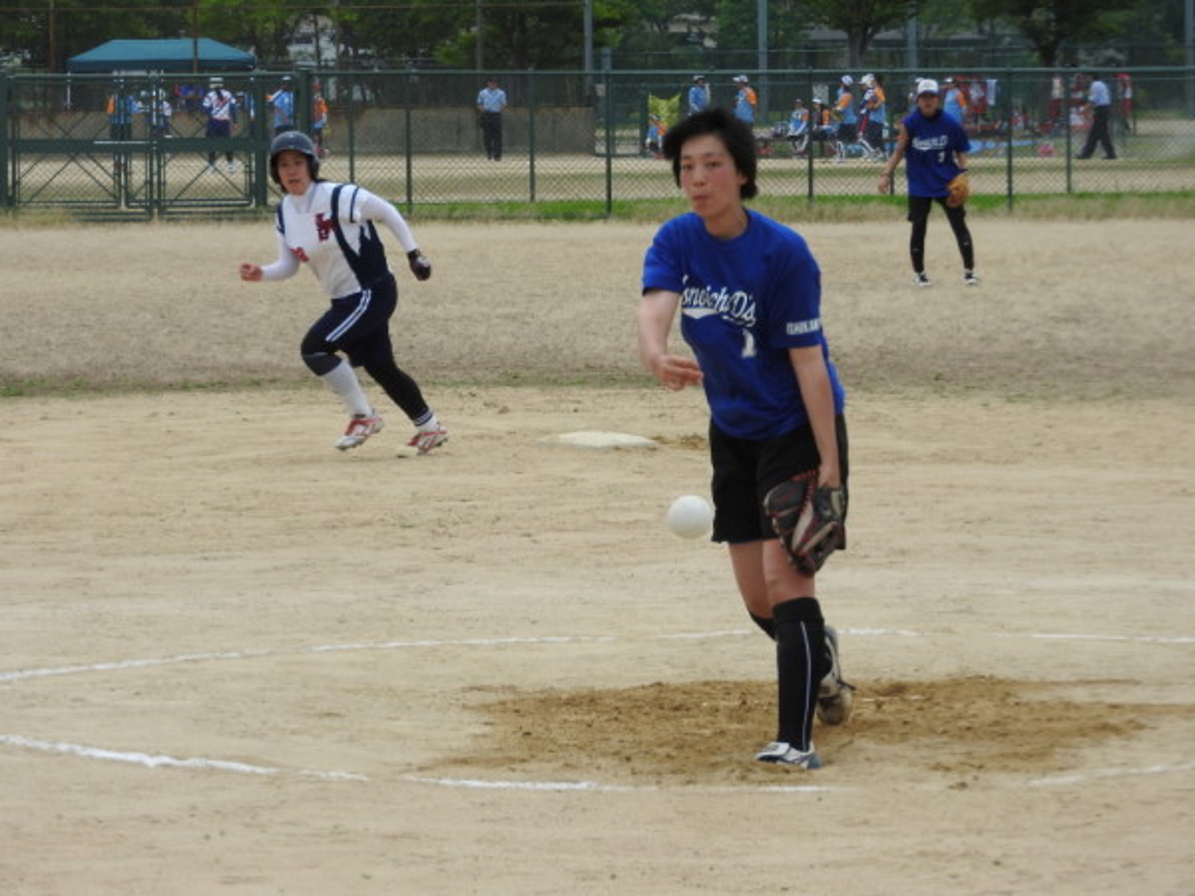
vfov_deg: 6.8
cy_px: 448
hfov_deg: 9.0
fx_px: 7595
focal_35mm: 220
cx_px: 598
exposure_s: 1/640
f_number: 5.3
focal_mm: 39.4
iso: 100
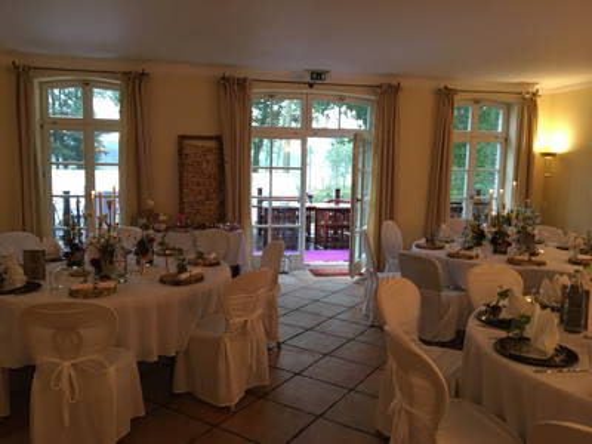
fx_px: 496
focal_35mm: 29
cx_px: 296
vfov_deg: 48.2
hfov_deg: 61.7
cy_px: 222
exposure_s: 1/33
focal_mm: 4.15
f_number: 2.2
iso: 125
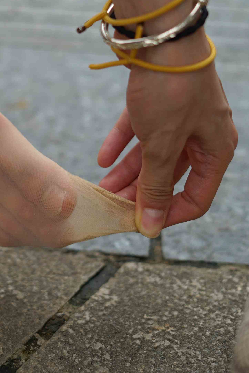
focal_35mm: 98
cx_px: 15
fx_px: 1015
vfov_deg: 20.7
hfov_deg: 13.8
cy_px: 126
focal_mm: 50
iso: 50
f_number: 2.8
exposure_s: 1/250
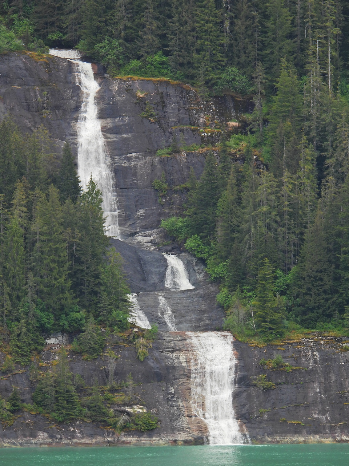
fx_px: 5108
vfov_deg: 5.2
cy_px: 233
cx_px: 174
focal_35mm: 380
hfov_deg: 3.9
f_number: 5
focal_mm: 67.8
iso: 100
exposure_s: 1/160
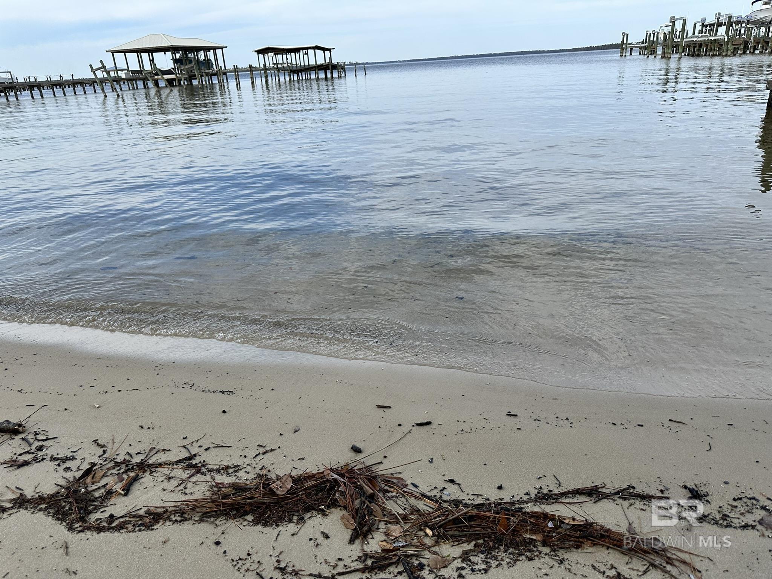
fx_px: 535
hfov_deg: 71.6
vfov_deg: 56.8
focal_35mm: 24
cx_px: 386
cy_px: 290
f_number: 1.78
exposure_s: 1/2660
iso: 80
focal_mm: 6.86
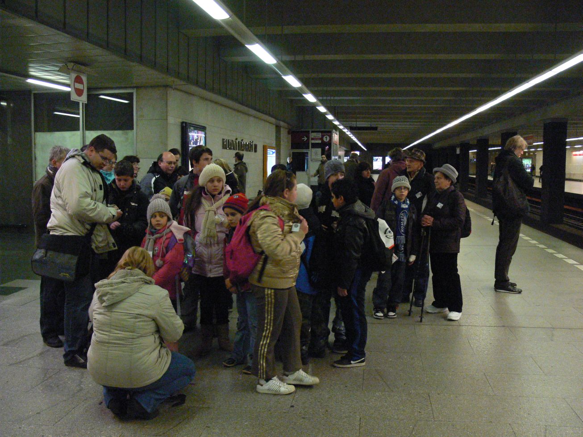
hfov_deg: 52.6
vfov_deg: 40.7
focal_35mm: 35
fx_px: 589
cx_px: 292
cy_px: 218
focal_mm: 7.4
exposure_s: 1/25
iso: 400
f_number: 2.8
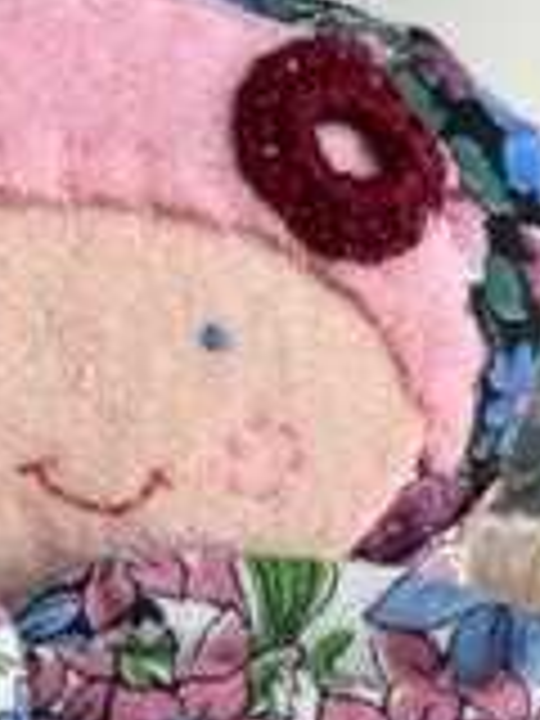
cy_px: 706
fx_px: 1518
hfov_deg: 19.8
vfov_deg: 25.5
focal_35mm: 73
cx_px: 63
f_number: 1.6
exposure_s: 1/120
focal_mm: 5.1
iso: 64
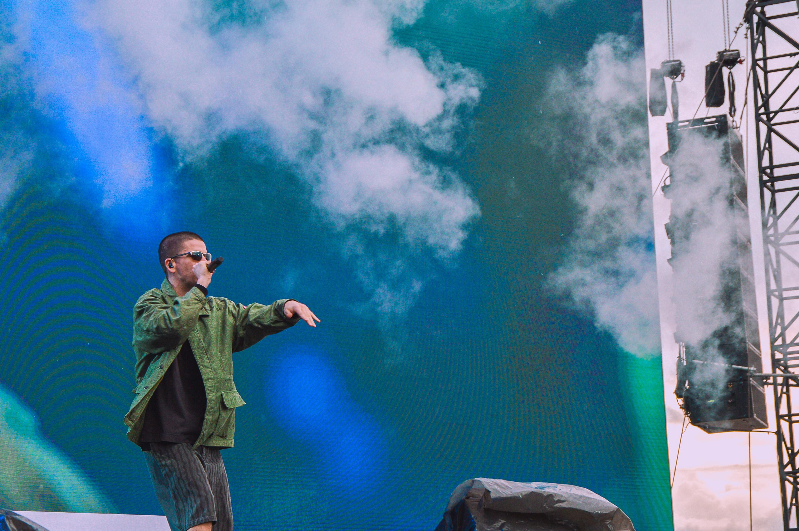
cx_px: 400
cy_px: 266
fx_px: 1730
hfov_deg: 26.0
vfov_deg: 17.5
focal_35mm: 78
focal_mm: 52
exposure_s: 1/400
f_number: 7.1
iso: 200
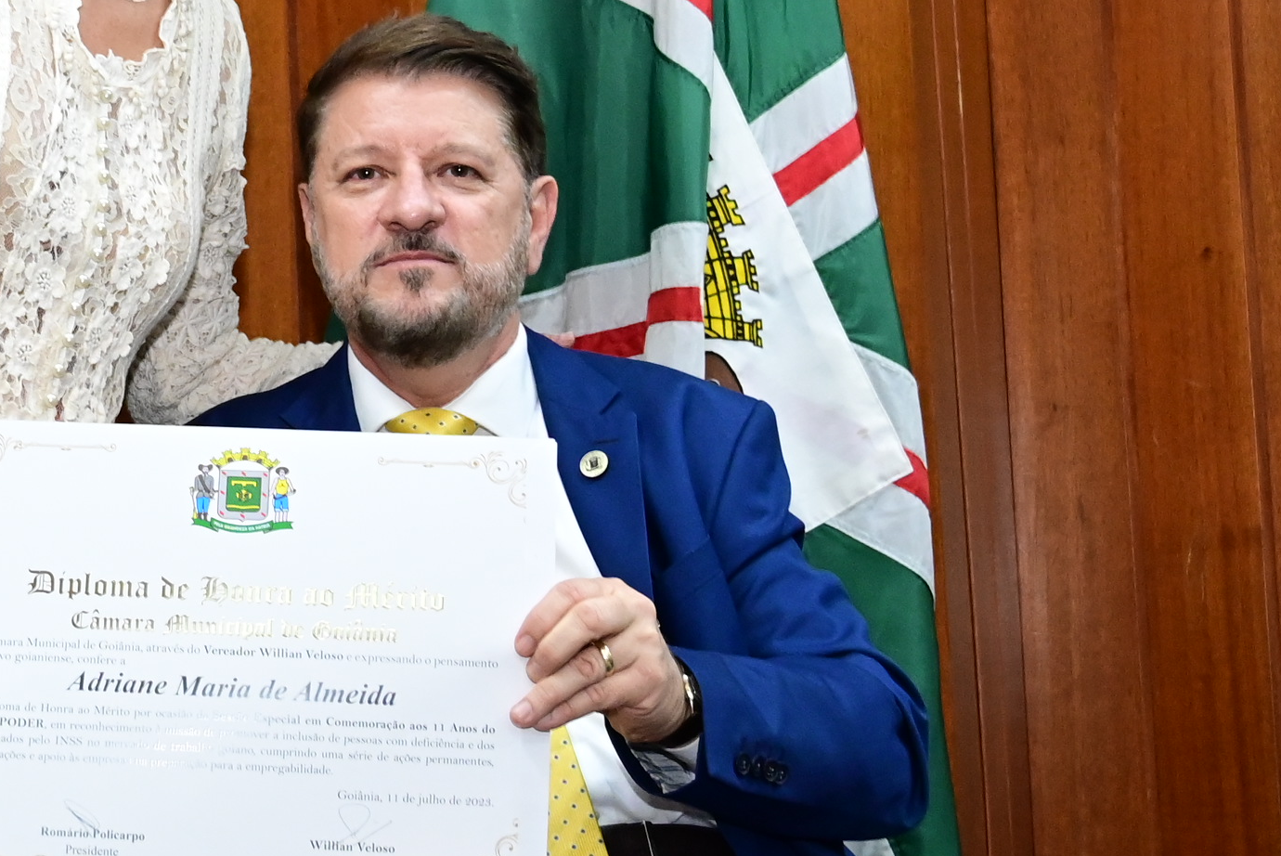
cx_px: 158
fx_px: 3418
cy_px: 222
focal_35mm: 96
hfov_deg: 20.8
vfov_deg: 14.2
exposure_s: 1/125
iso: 3200
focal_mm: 30.5
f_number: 4
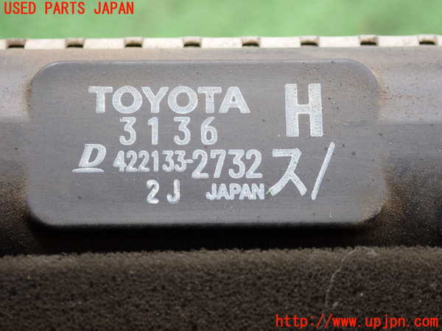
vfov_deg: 16.8
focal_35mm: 88
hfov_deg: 22.3
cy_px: 166
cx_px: 221
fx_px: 1124
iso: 125
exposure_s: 1/125
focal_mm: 15.66
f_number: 4.5
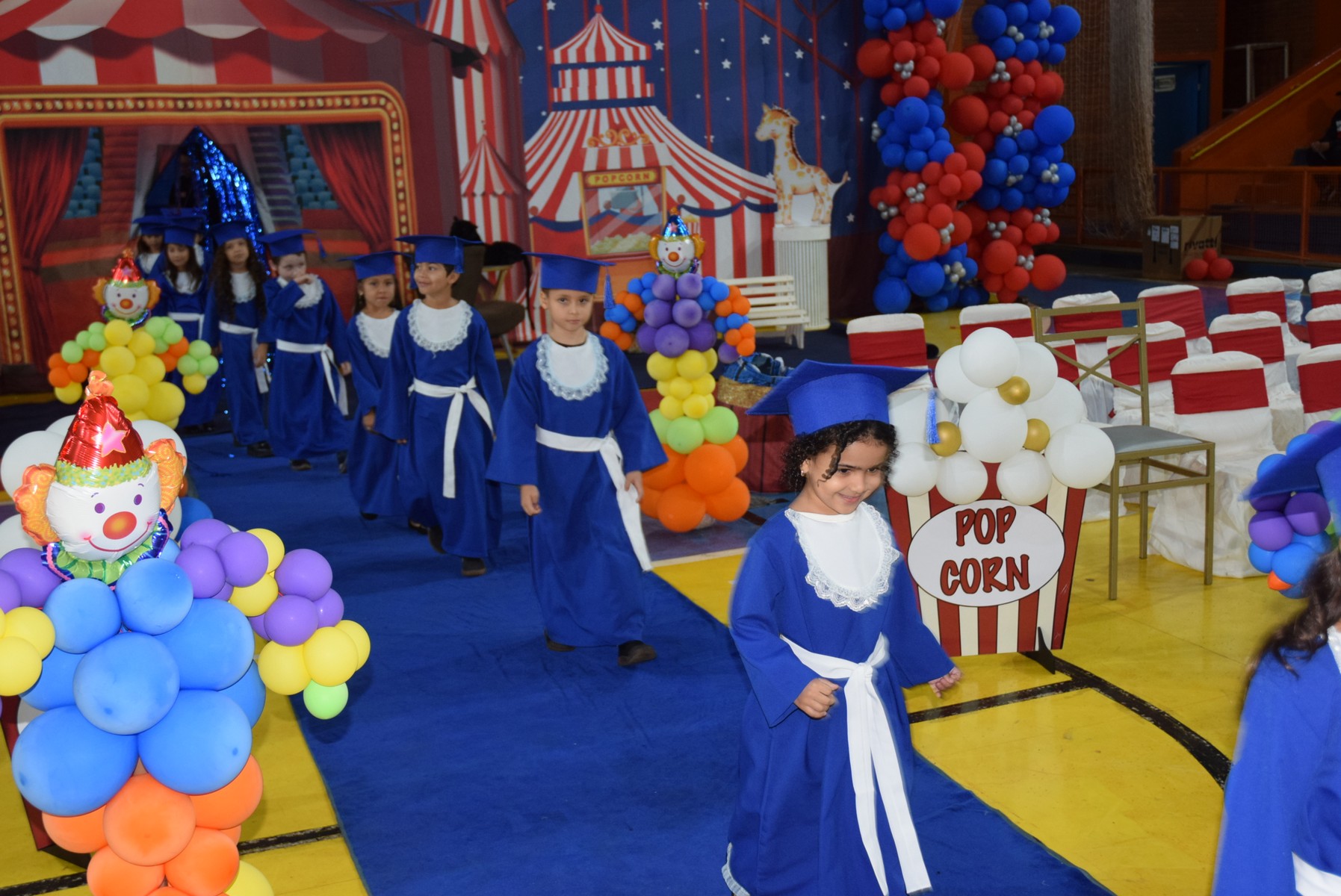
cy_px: 448
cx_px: 670
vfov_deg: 33.1
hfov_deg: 47.9
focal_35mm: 40
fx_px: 1510
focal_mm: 27
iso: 1100
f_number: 3.8
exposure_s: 1/60
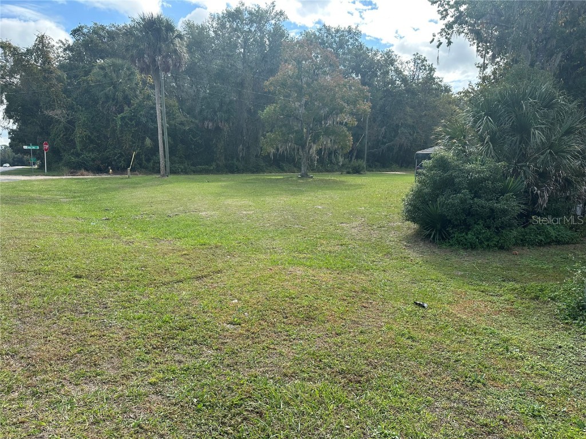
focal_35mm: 24
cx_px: 293
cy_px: 220
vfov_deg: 56.8
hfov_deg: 71.6
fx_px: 406
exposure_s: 1/1845
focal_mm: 6.86
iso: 80
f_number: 1.78
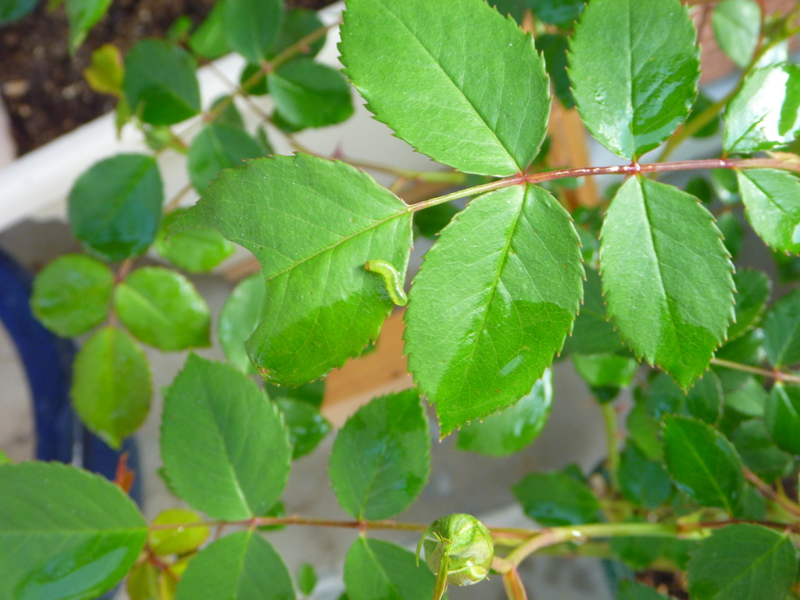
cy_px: 300
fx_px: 1017
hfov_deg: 42.9
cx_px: 400
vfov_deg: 32.9
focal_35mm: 44
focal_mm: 7.8
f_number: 4.3
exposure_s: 1/40
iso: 160
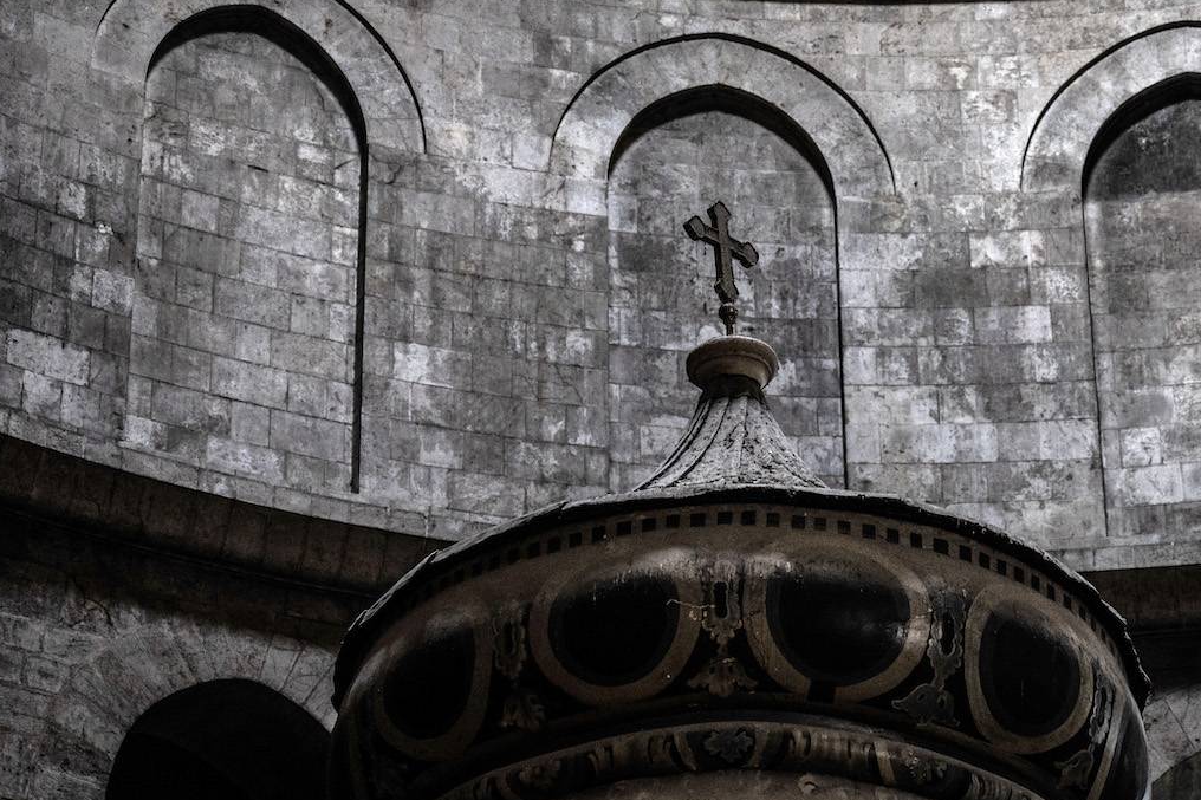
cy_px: 411
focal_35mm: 124
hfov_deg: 16.5
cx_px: 681
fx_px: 4136
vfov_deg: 11.1
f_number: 2.8
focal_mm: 70
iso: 720
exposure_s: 1/125
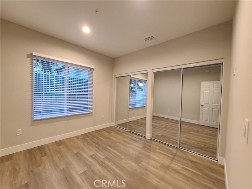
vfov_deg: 89.9
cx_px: 126
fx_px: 95
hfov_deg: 106.2
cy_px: 94
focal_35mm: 13
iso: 400
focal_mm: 2.2
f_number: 2.2
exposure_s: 1/60
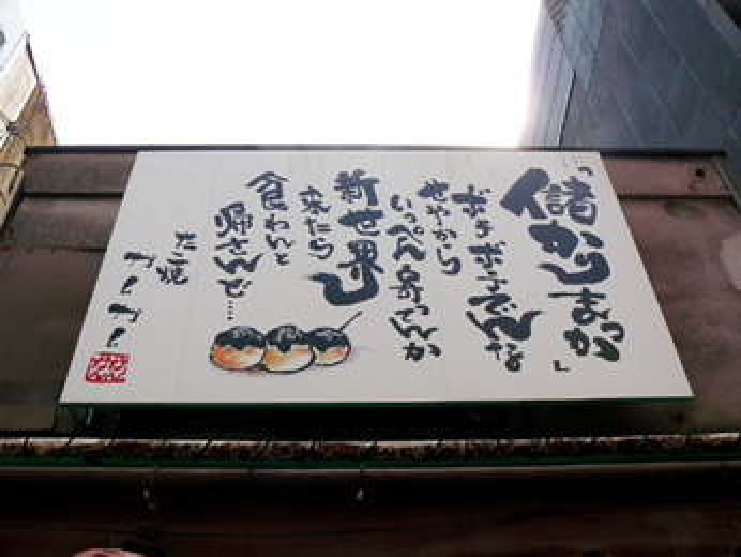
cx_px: 370
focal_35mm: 36
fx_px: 771
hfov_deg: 51.3
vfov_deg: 39.7
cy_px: 278
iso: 100
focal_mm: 6
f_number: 5.6
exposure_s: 1/320
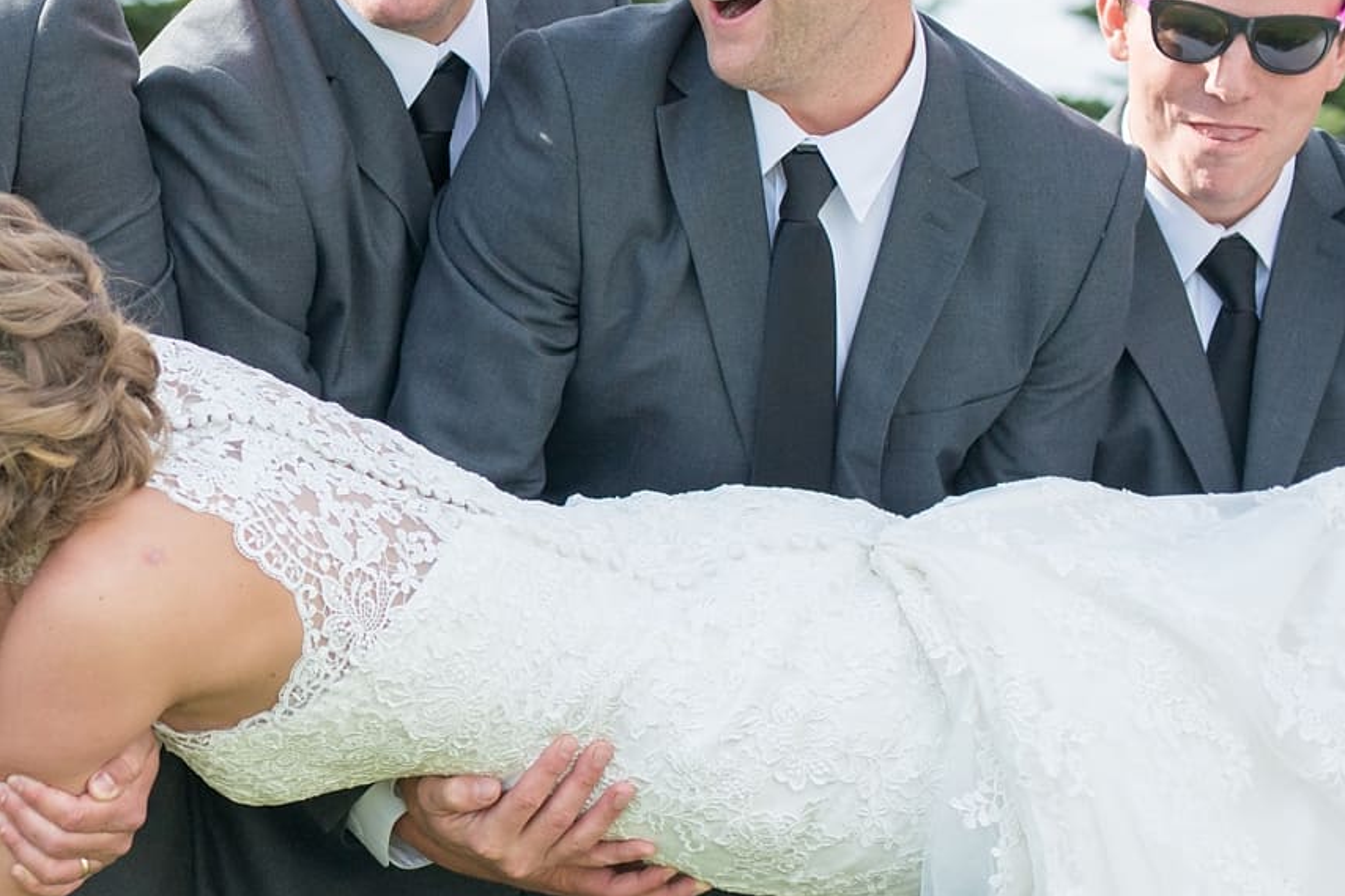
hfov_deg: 16.4
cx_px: -254
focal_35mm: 120
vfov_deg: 11.4
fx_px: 4482
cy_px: 563
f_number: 3.2
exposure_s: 1/6400
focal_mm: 50
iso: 1000
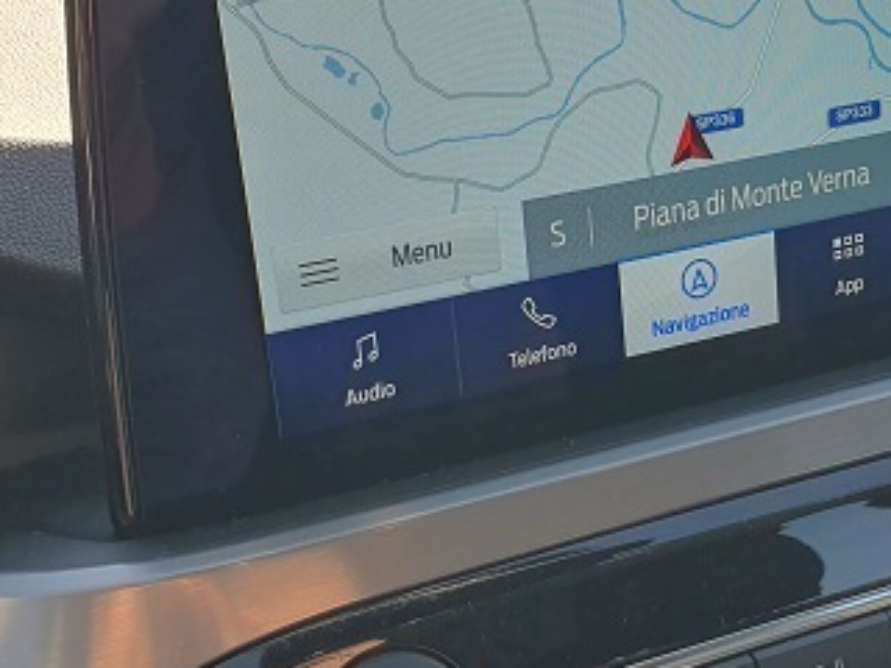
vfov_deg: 22.6
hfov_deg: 29.6
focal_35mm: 65
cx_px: 585
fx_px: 1673
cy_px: 334
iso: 50
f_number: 2.4
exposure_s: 1/390
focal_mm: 4.32
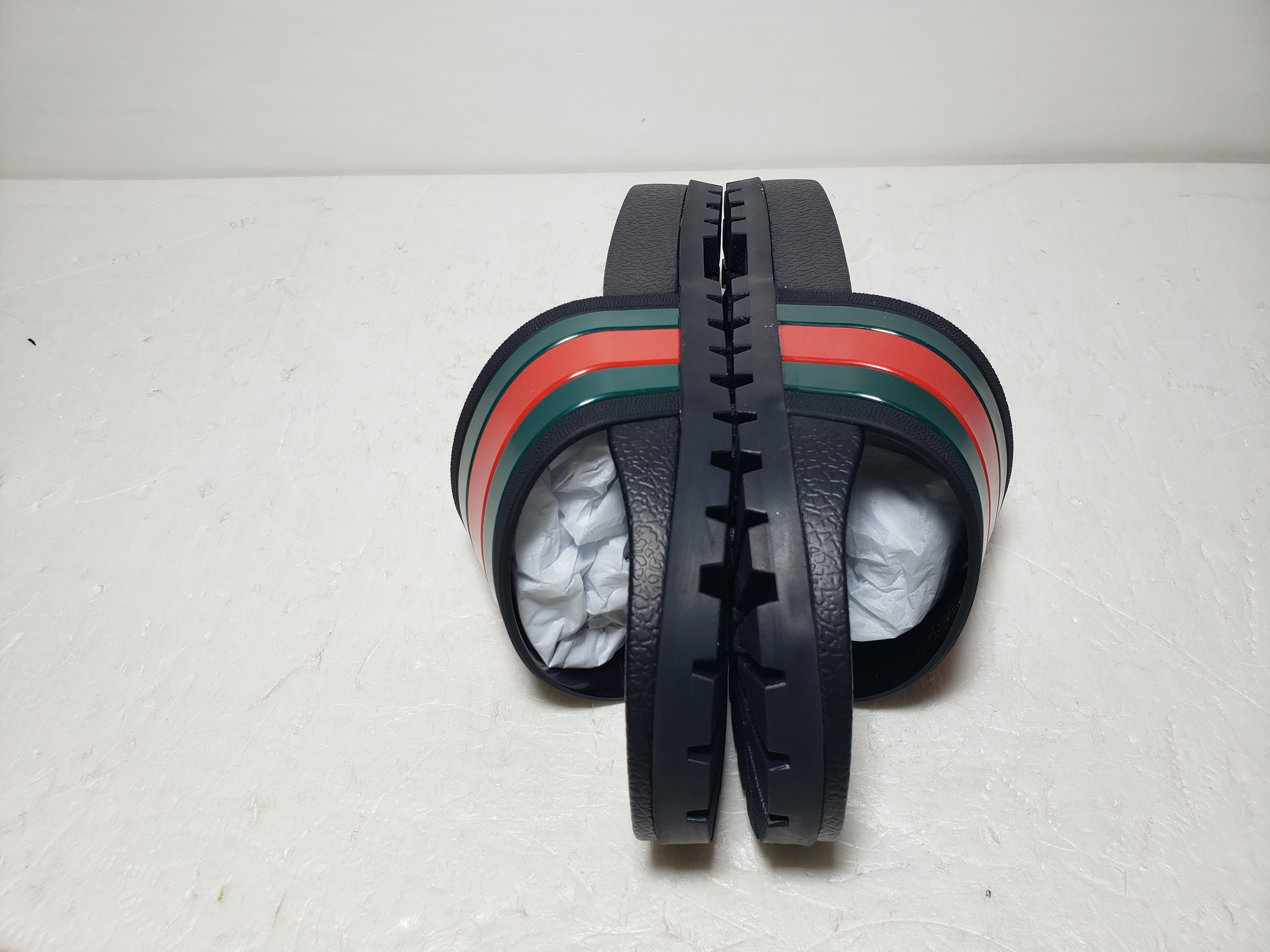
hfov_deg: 67.3
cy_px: 476
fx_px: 954
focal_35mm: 26
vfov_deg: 53.1
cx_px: 635
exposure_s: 1/213
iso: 50
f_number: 2.4
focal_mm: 4.3
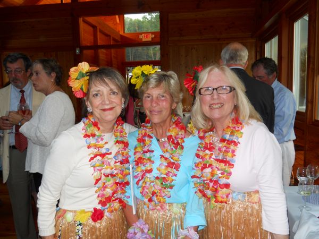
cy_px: 120
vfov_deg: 49.7
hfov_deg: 63.4
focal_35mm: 28
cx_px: 160
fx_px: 258
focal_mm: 5
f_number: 2.7
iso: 80
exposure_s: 1/25
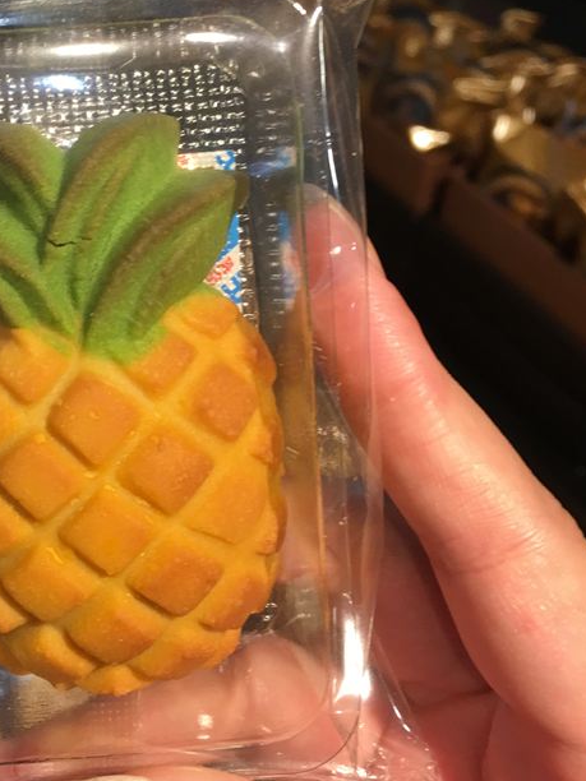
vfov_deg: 41.0
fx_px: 1038
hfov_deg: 30.8
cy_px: 299
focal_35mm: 46
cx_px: 128
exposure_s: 1/30
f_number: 2.2
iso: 32
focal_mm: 4.15
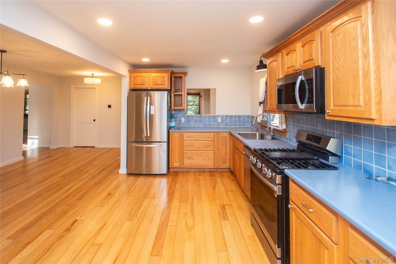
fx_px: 165
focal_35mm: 15
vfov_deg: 77.3
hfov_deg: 100.4
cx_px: 198
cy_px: 132
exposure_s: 1/60
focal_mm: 10
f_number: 5.6
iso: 1000
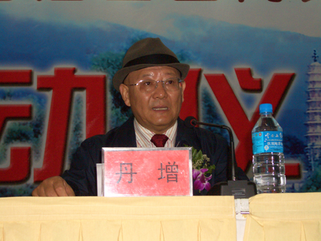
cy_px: 120
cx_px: 160
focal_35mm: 74
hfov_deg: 26.3
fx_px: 686
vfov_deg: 19.9
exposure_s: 1/60
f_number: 3.9
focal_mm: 12.2
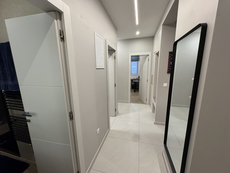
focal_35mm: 14
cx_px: 115
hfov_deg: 102.1
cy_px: 86
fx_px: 93
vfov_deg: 85.7
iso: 320
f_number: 2.2
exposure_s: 1/100
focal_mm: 2.22
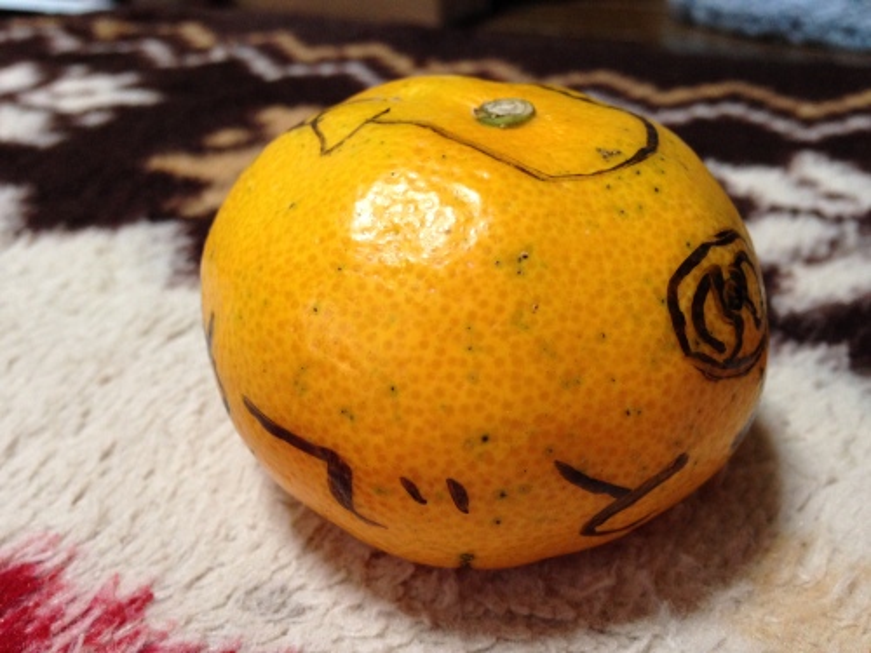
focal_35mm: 33
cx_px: 436
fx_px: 830
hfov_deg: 55.4
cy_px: 326
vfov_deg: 42.9
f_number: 2.4
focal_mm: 4.12
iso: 200
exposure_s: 1/20
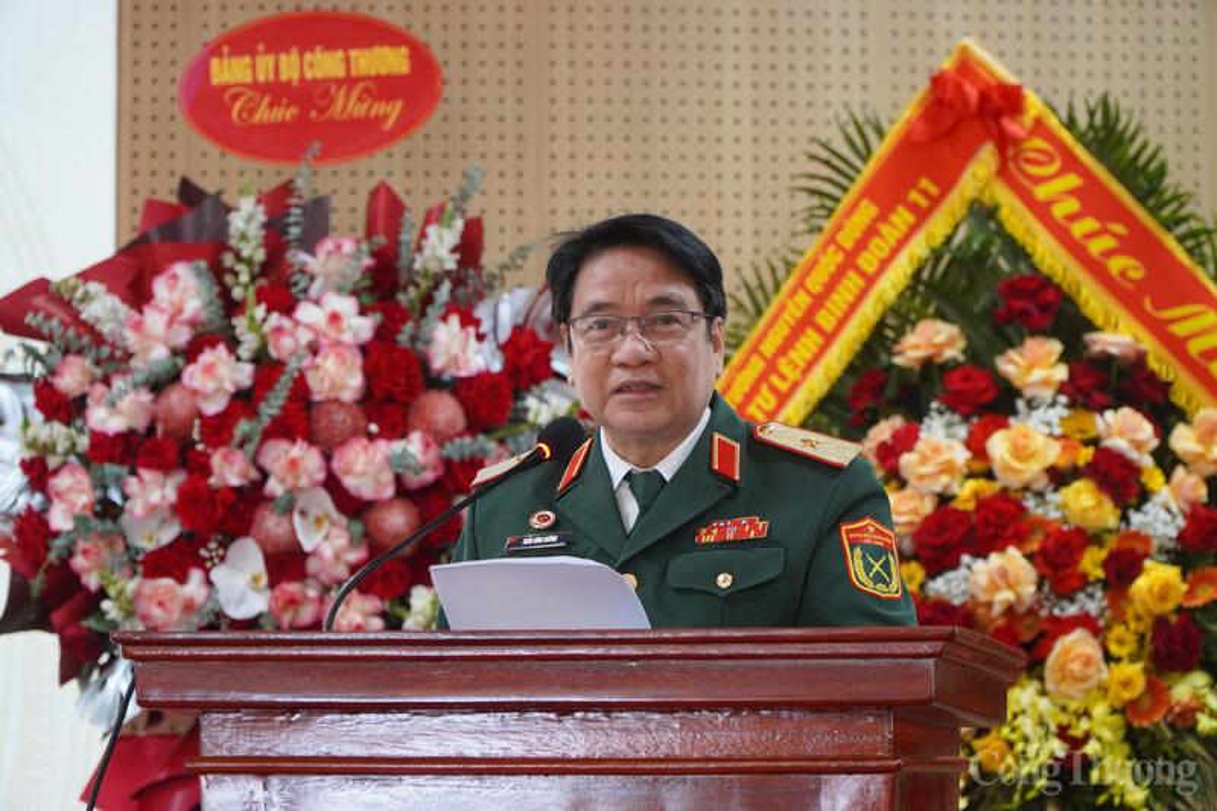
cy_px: 406
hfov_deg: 13.8
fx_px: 5019
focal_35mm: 148
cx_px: 608
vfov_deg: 9.2
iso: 1600
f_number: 4
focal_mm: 99
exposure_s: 1/160
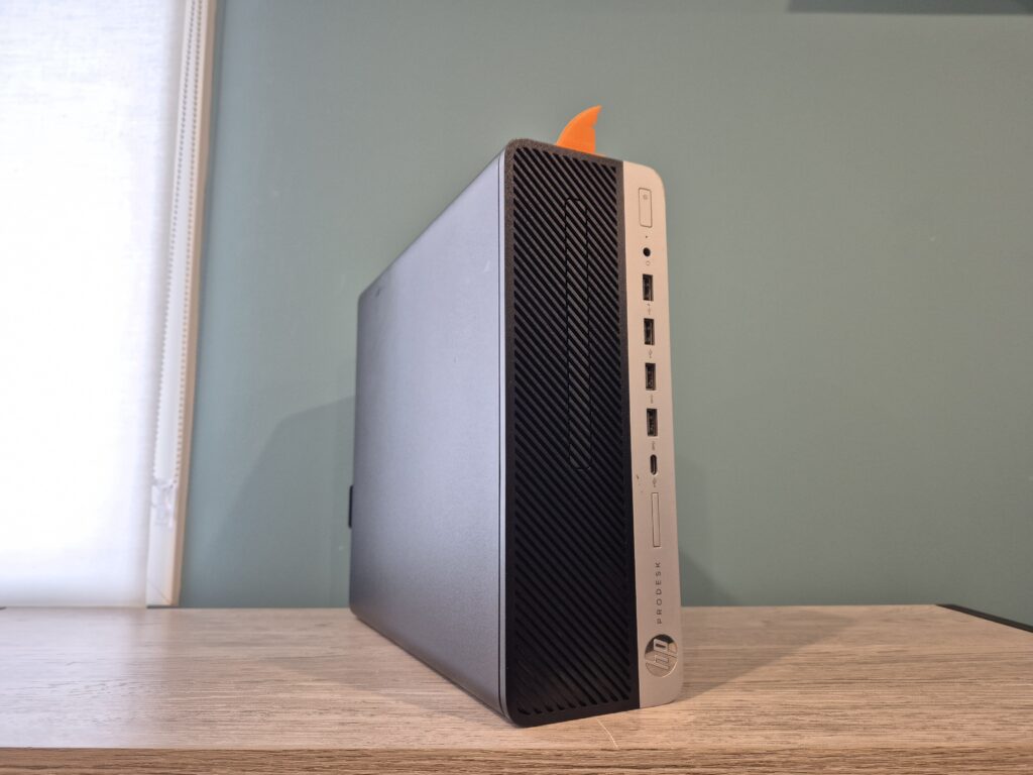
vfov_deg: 58.9
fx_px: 686
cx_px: 516
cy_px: 388
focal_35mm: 23
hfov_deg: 73.9
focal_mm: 5.4
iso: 400
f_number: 1.8
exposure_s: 1/100
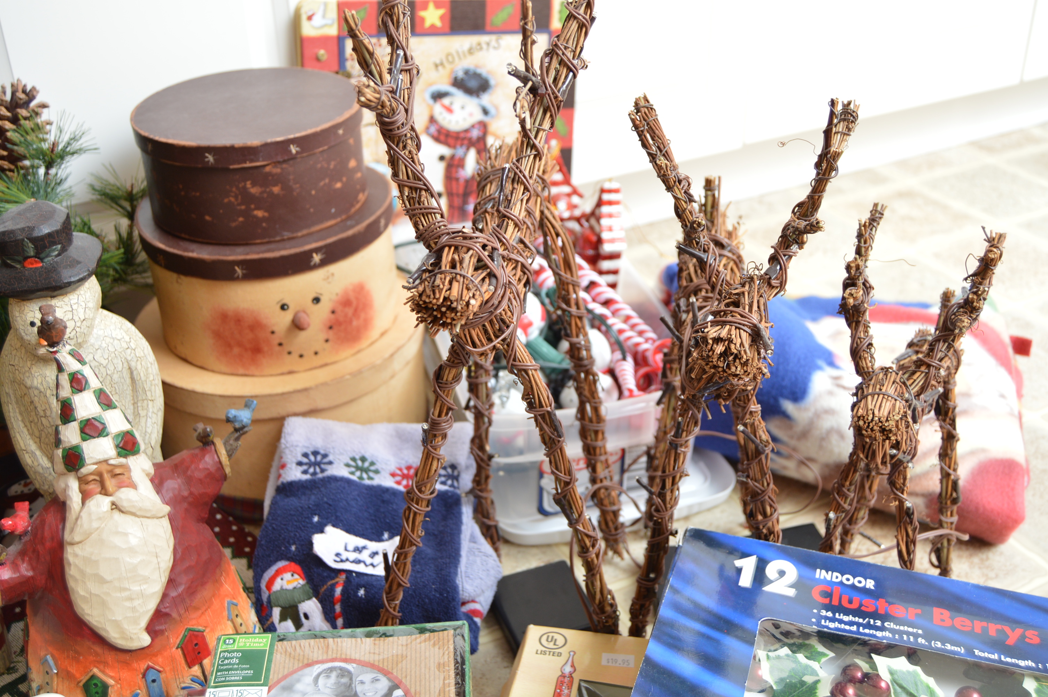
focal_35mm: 39
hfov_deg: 49.6
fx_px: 1134
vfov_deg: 34.1
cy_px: 348
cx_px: 524
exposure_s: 1/160
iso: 200
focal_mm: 26
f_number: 4
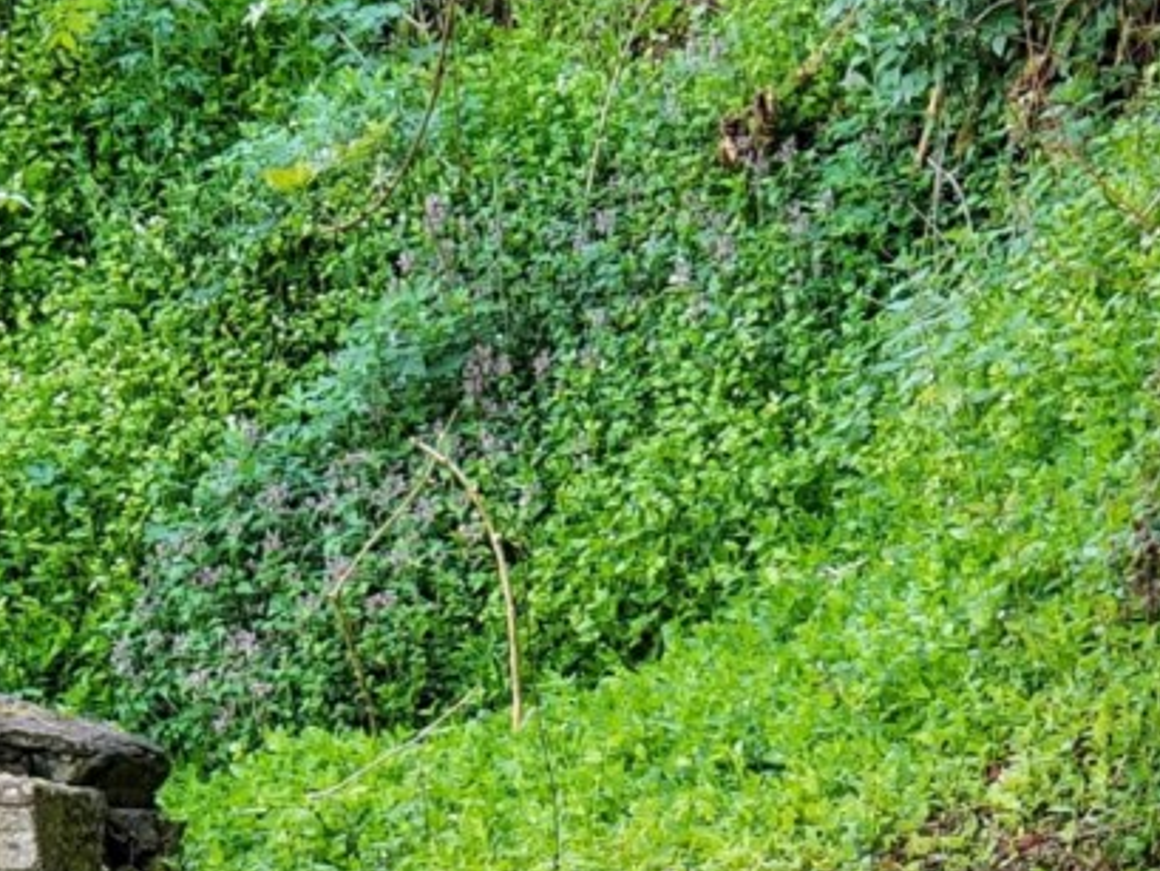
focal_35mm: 183
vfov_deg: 8.0
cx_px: 437
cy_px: 1084
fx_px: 6134
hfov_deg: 10.8
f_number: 2.4
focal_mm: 6
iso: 40
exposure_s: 1/30
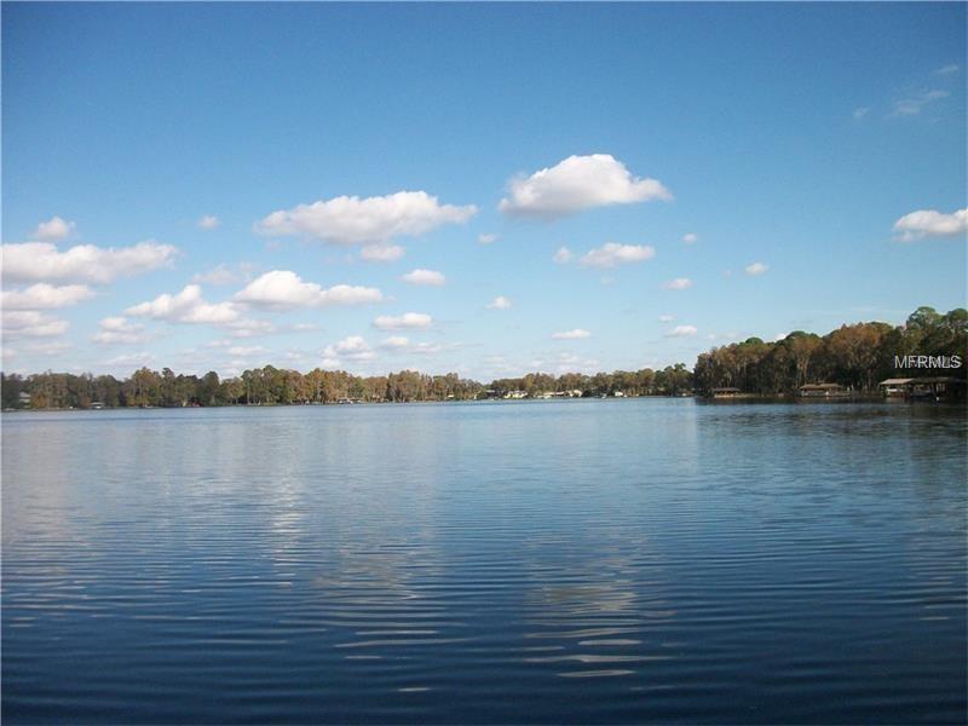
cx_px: 484
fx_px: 895
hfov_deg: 56.8
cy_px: 363
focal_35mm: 32
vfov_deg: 44.2
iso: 200
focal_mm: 5.7
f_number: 8.8
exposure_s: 1/500
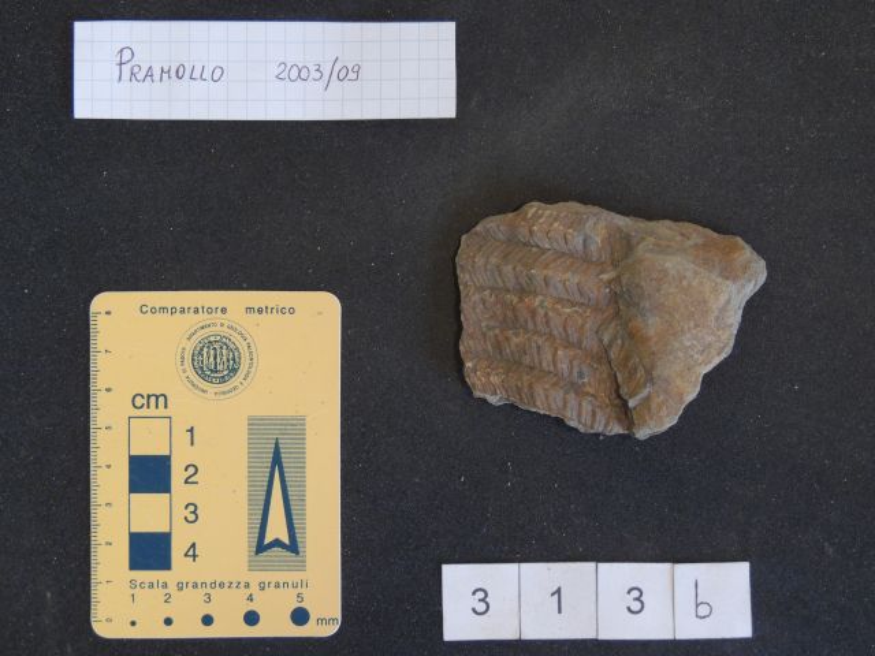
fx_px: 2654
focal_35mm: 105
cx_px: 438
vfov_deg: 14.1
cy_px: 328
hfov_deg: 18.7
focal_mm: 18.7
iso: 400
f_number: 4.2
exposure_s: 1/30
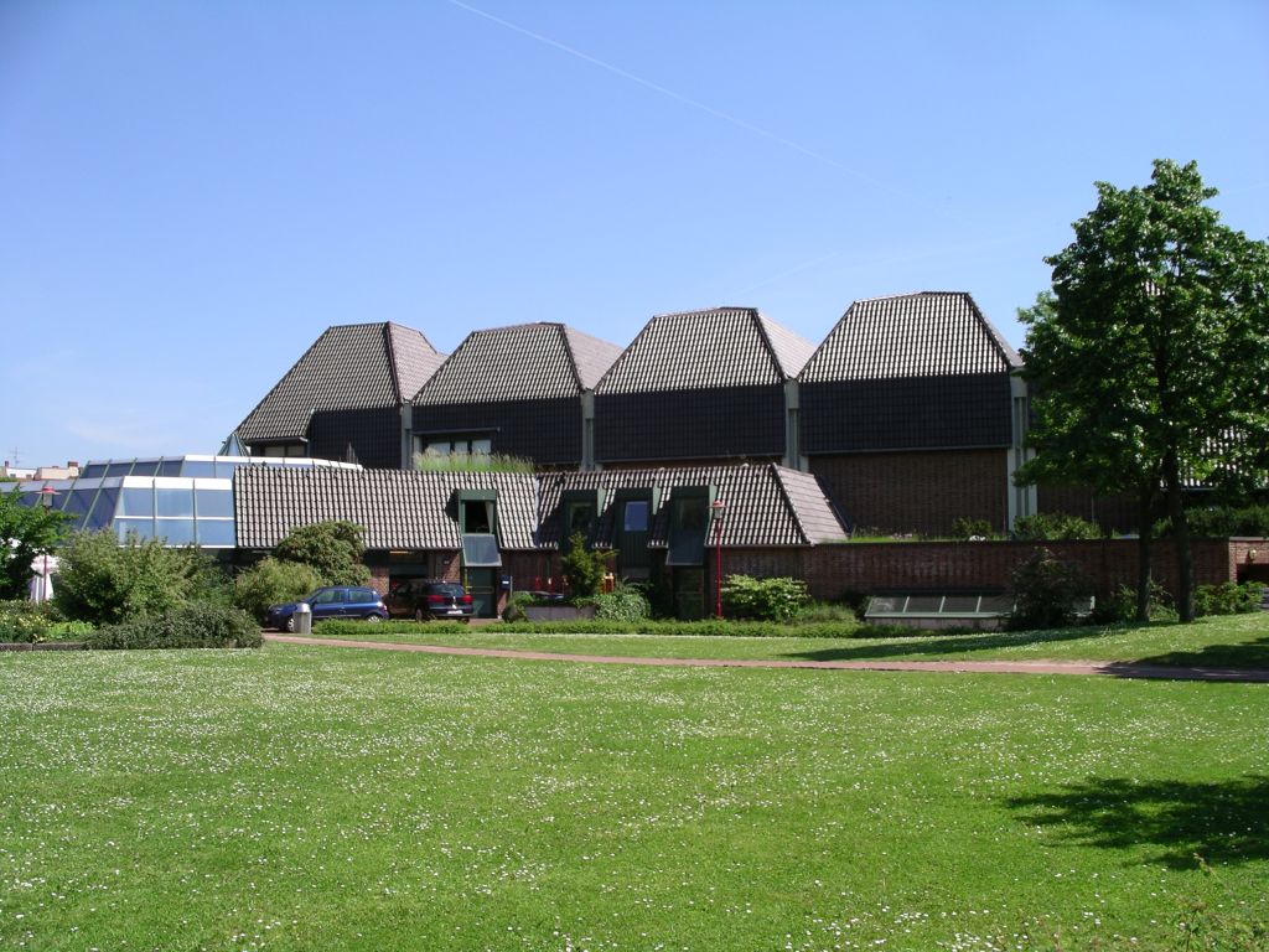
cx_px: 634
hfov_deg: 50.1
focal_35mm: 37
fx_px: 1356
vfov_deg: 38.7
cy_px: 476
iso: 64
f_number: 5.6
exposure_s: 1/320
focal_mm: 7.8
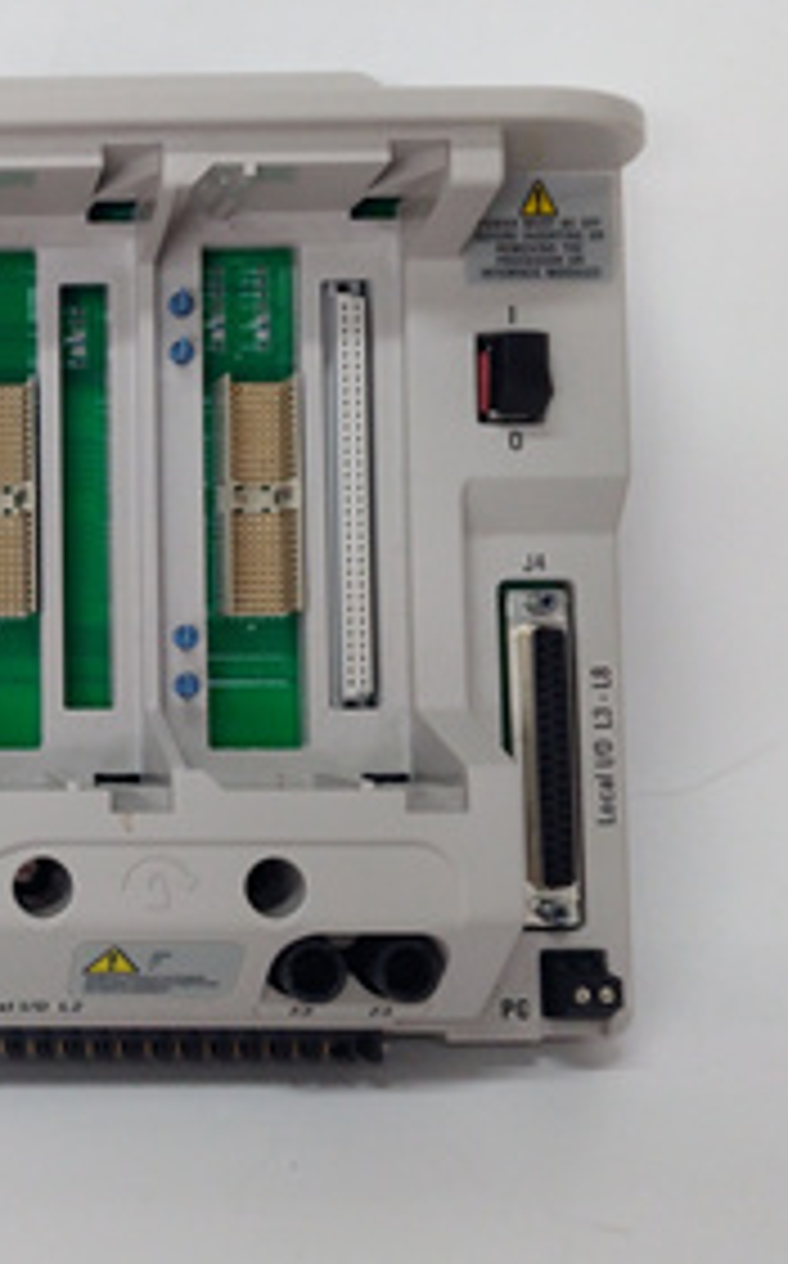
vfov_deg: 39.6
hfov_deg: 23.2
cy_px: 565
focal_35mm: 51
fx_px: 1757
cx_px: -158
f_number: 2
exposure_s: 1/33
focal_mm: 3.79
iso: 148
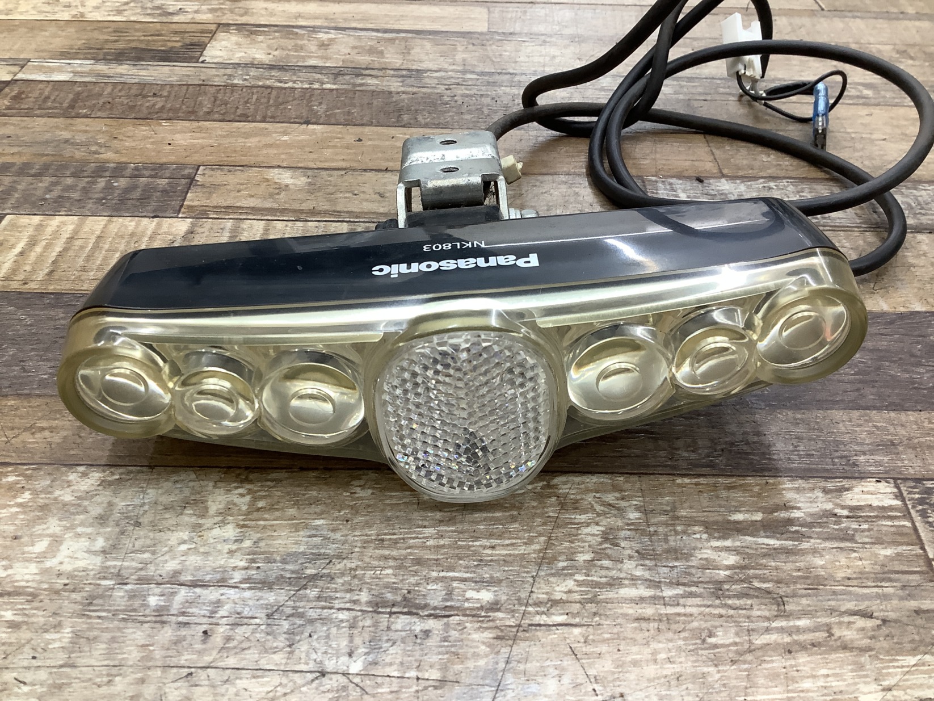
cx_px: 467
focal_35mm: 31
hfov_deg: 58.3
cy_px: 350
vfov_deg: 45.5
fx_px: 837
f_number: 2.4
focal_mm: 3.3
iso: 100
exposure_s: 1/50
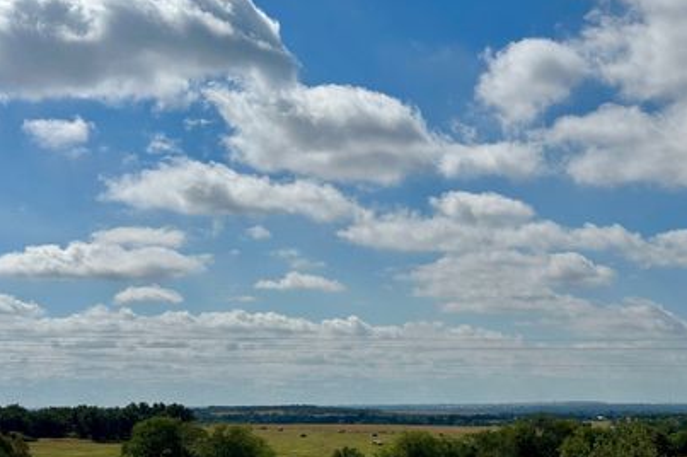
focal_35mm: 62
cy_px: 289
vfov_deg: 21.8
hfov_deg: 32.3
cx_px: 395
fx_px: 1182
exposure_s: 1/15873
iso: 64
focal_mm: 6.86
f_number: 1.78
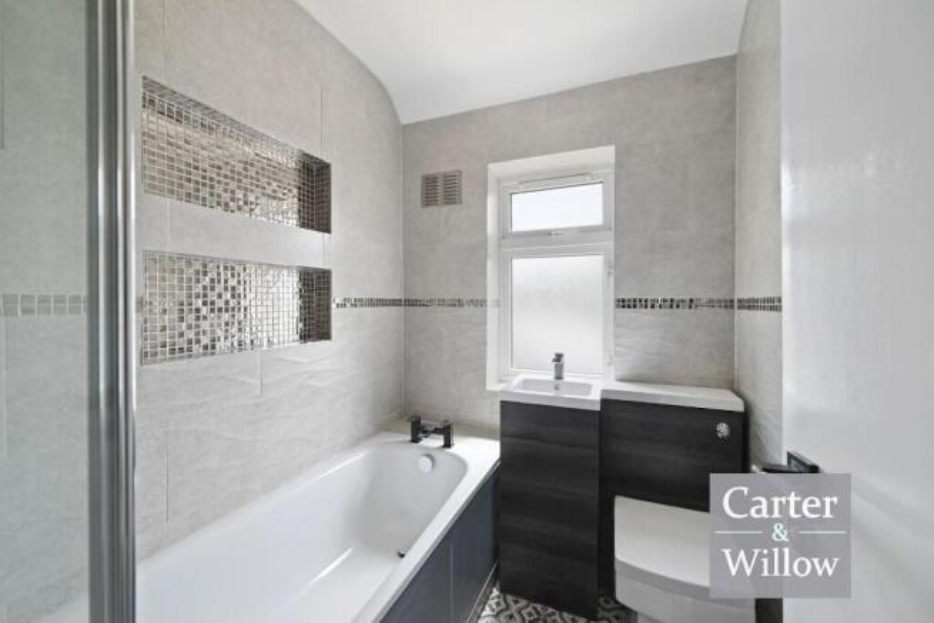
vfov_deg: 81.2
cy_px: 312
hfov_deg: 104.2
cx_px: 467
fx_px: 363
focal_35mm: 14
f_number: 7.1
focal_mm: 14
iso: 2000
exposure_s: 1/125
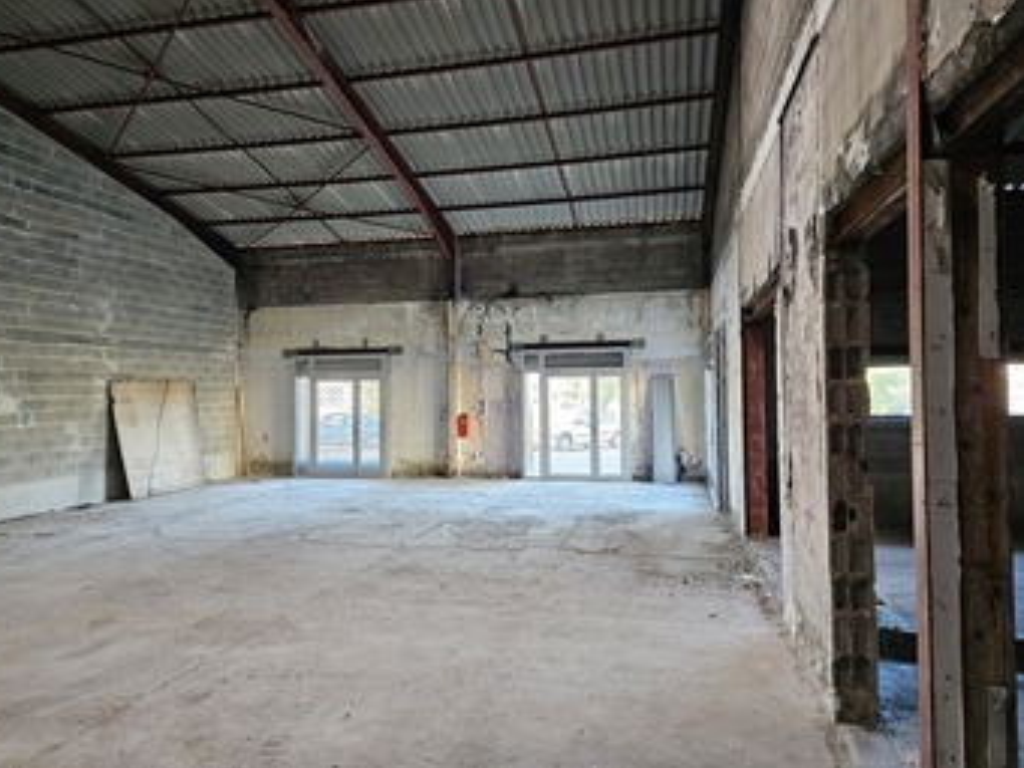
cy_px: 370
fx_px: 710
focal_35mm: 24
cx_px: 492
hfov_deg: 71.6
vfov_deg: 56.8
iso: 640
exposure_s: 1/100
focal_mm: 5.4
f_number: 1.8
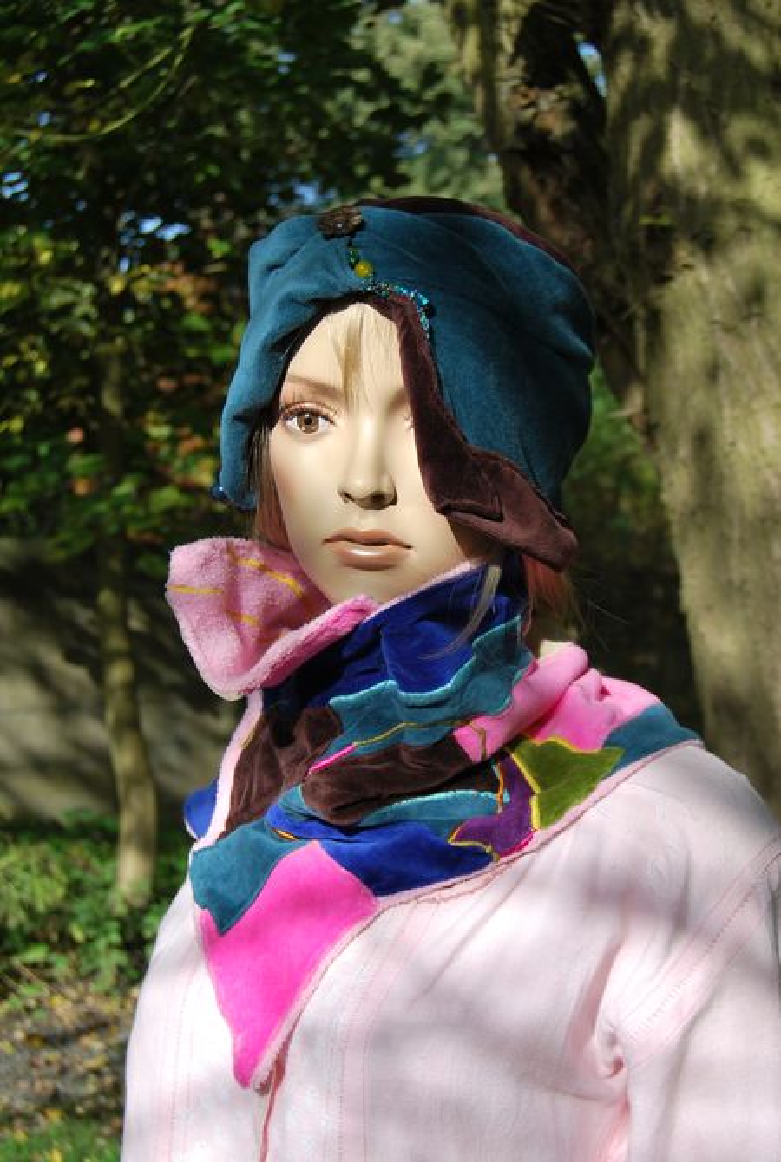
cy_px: 581
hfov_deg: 26.6
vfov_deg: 38.8
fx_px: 1651
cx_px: 390
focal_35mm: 51
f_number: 7.1
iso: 100
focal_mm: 34
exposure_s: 1/200
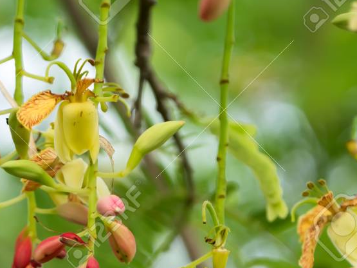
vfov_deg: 7.0
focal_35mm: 211
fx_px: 2176
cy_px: 236
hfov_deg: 9.4
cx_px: 224
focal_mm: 45
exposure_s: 1/200
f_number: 3.5
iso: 160
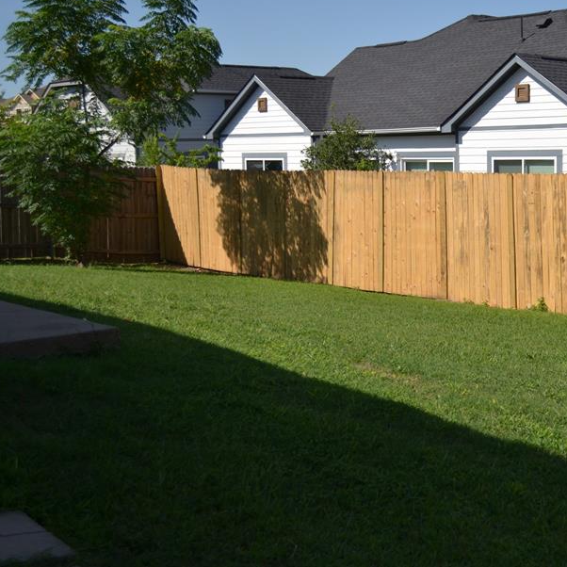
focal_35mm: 52
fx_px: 964
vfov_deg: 32.7
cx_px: 437
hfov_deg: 32.1
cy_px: 247
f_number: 4
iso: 100
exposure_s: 1/1000
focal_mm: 24
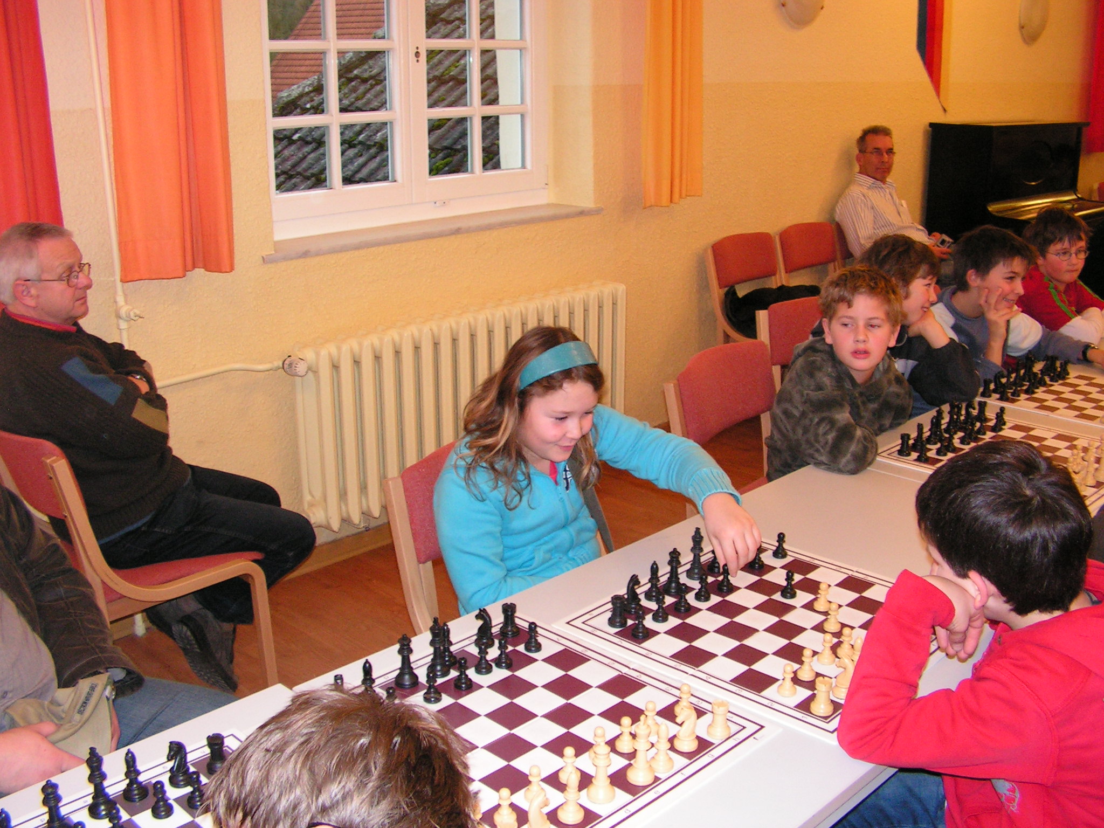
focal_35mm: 36
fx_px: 1148
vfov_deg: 39.7
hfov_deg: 51.4
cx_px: 552
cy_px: 414
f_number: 3.2
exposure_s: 1/40
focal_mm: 6
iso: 200
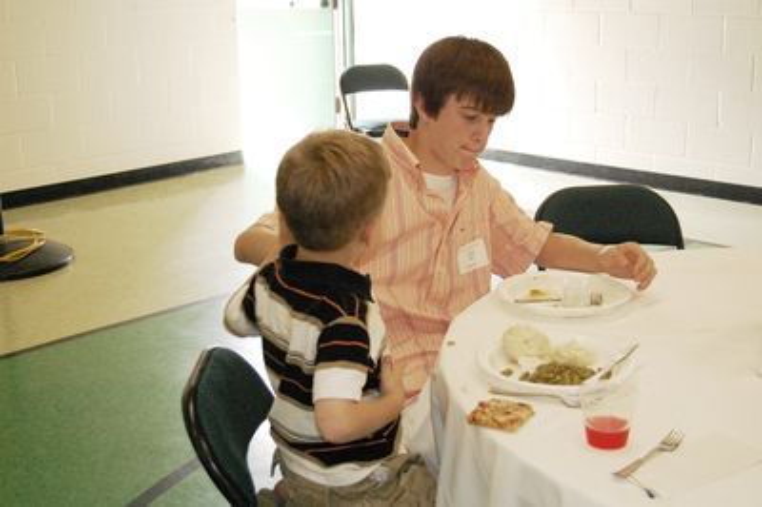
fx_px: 1110
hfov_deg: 37.9
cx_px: 381
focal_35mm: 52
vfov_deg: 25.7
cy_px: 254
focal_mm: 35
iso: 1600
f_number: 5
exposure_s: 1/100
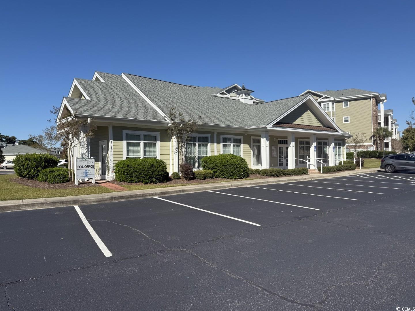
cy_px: 156
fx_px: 288
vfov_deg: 56.8
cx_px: 208
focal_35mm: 24
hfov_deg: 71.6
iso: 80
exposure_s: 1/4975
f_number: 1.78
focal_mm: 6.76
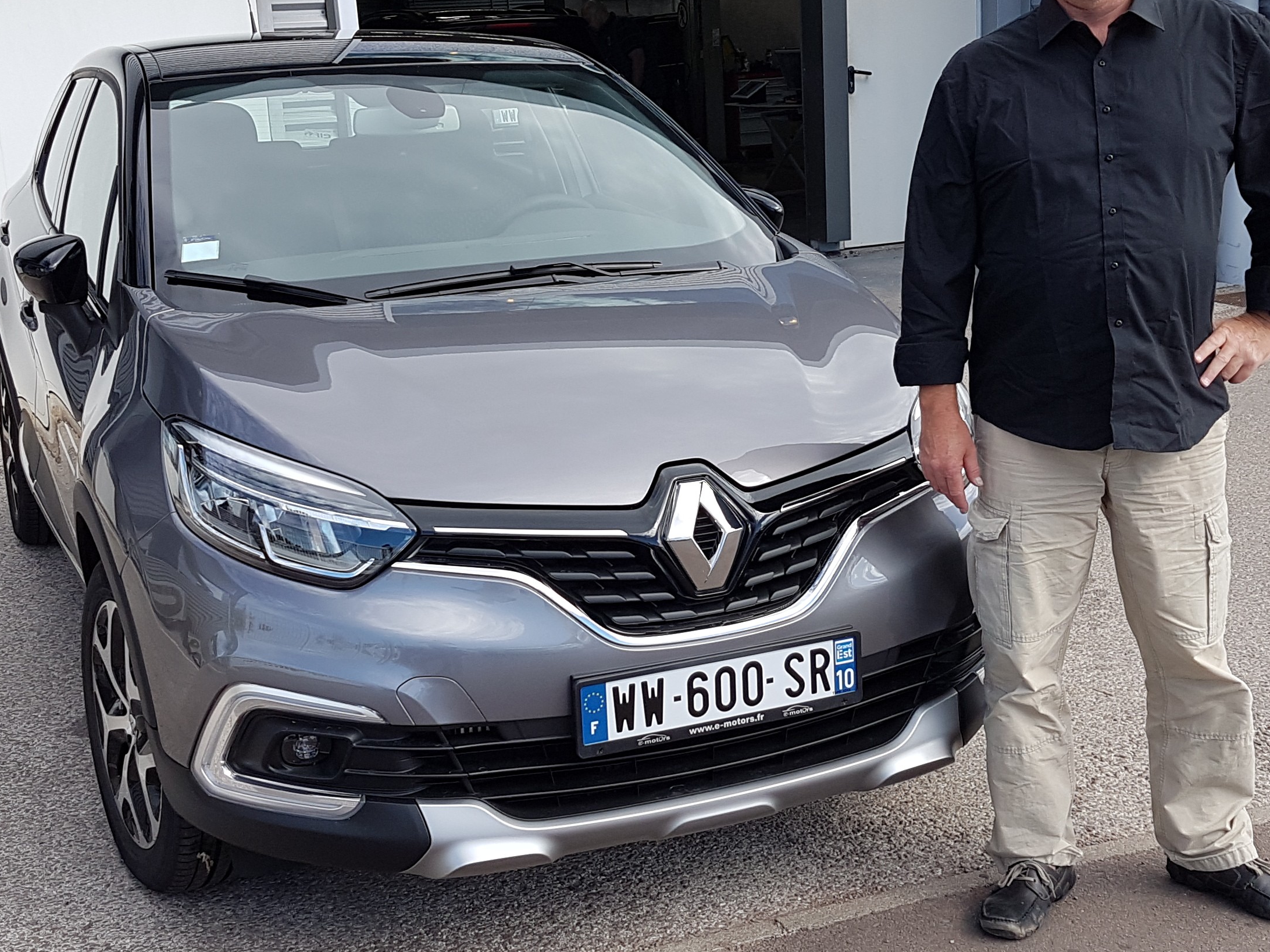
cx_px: 663
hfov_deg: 39.6
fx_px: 1761
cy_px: 398
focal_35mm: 48
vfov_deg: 30.2
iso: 40
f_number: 1.7
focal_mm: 4.2
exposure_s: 1/824
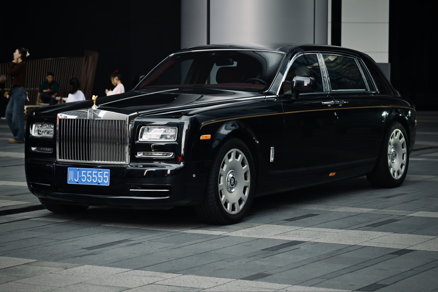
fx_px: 851
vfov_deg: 19.5
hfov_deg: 28.8
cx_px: 219
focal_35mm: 70
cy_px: 146
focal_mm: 70
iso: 200
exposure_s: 1/125
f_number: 2.8
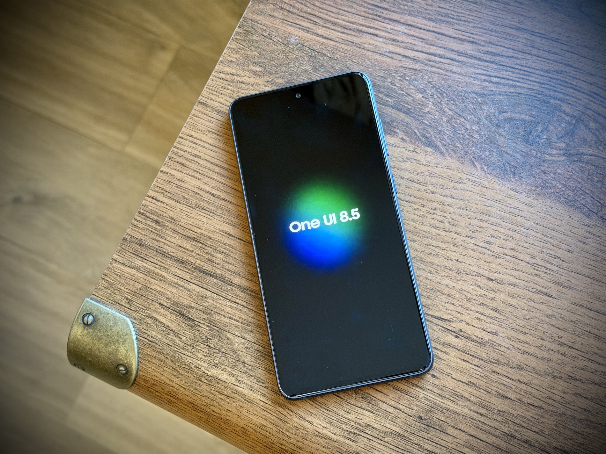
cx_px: 303
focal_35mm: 48
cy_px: 227
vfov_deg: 30.3
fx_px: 840
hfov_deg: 39.7
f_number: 1.78
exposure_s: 1/40
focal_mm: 6.76
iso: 500
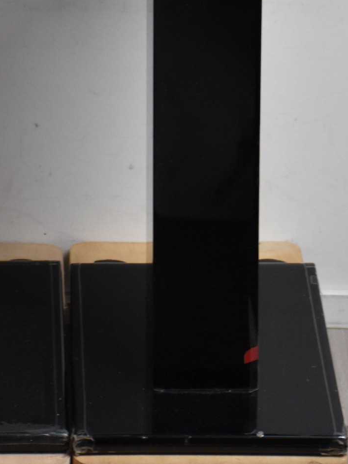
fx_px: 2559
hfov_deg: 7.8
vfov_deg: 10.2
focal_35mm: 191
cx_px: 70
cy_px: -77
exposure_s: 1/60
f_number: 4.8
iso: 1250
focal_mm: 52
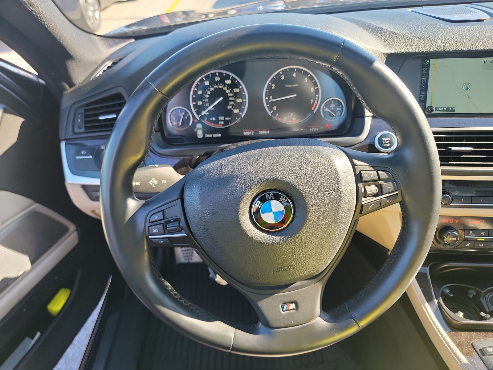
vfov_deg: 56.8
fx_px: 342
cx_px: 246
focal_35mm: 24
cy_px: 185
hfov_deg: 71.6
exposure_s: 1/59
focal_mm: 6.7
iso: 71
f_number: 1.8
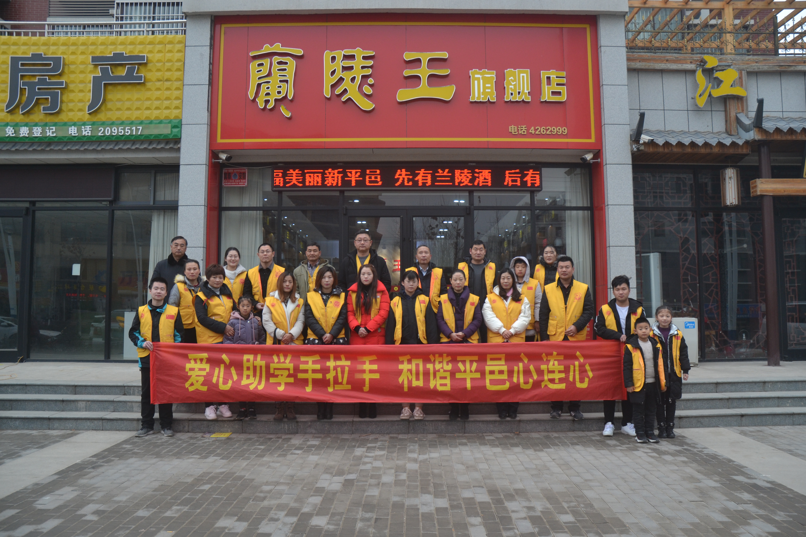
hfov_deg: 67.4
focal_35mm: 27
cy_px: 268
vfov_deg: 47.9
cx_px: 403
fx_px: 604
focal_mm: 18
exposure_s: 1/125
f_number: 5.6
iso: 400
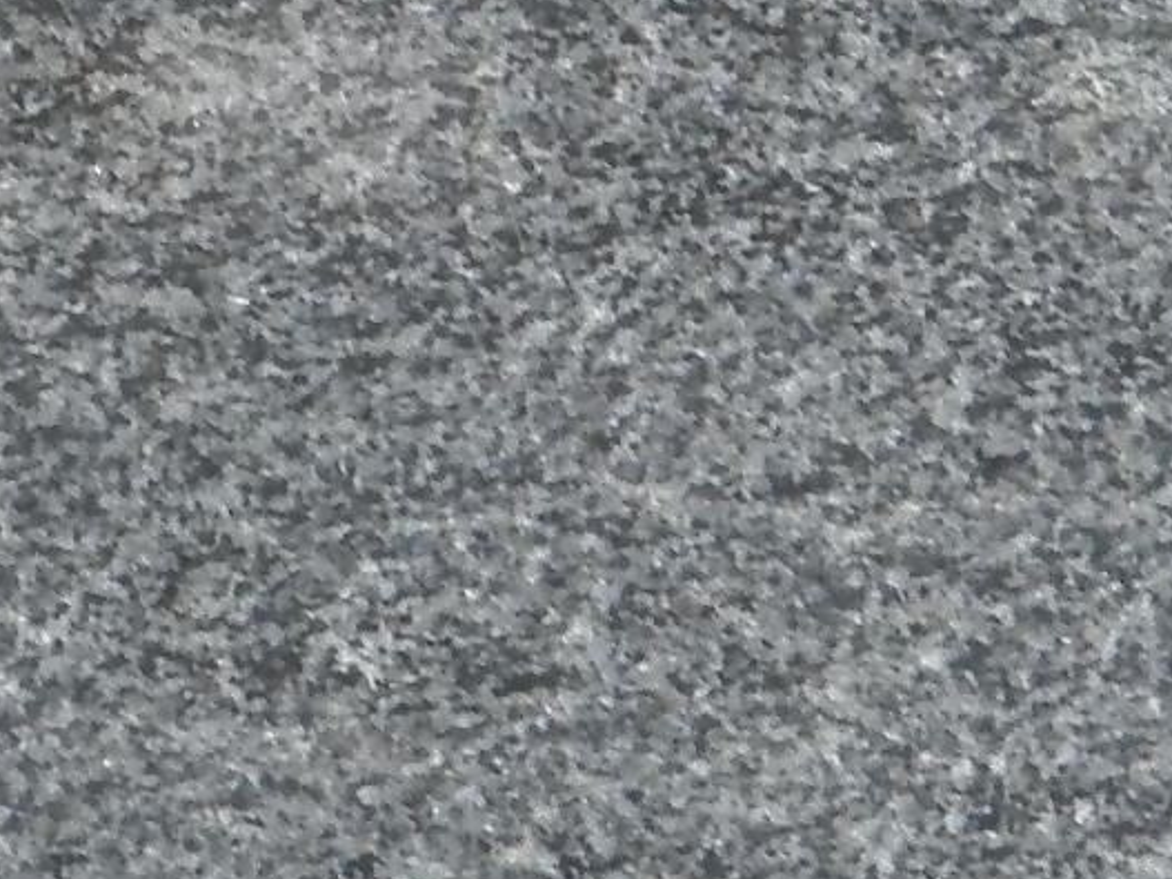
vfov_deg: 2.3
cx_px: -979
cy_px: -621
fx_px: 21698
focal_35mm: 641
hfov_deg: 3.1
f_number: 4.7
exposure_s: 1/50
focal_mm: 23.6
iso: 200
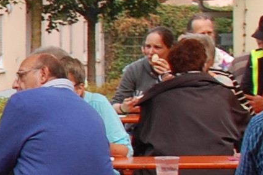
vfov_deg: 5.2
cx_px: -488
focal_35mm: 266
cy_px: 96
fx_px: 1937
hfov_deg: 7.1
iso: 200
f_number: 7.1
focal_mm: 25
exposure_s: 1/200
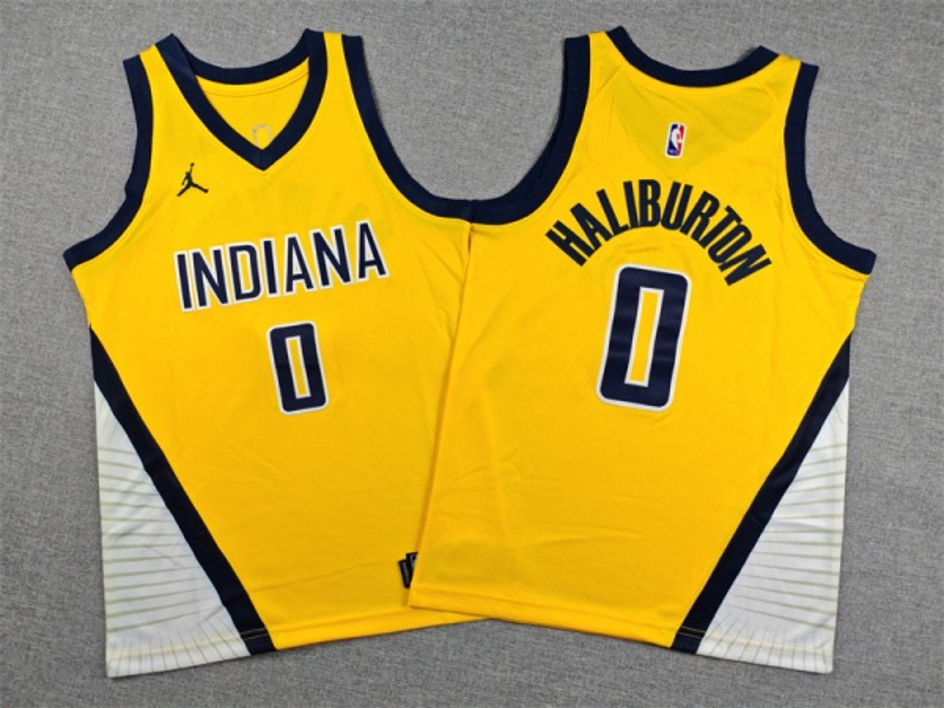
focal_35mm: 25
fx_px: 682
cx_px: 472
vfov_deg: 54.9
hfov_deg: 69.4
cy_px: 354
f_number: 1.9
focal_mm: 5.3
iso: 64
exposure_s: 1/100
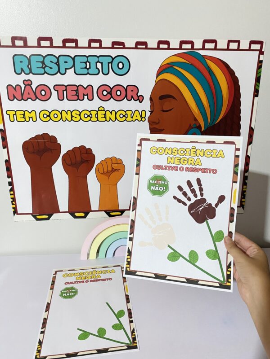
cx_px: 135
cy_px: 180
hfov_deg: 53.1
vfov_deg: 67.3
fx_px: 270
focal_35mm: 26
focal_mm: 4.25
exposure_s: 1/60
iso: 250
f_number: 1.8
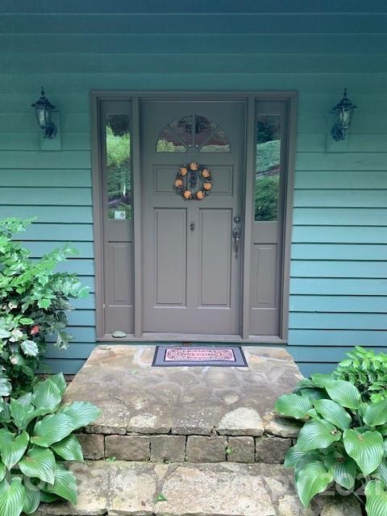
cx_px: 194
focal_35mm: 26
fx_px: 388
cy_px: 258
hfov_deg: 53.1
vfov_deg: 67.3
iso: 80
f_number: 1.8
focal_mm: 4.25
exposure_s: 1/121
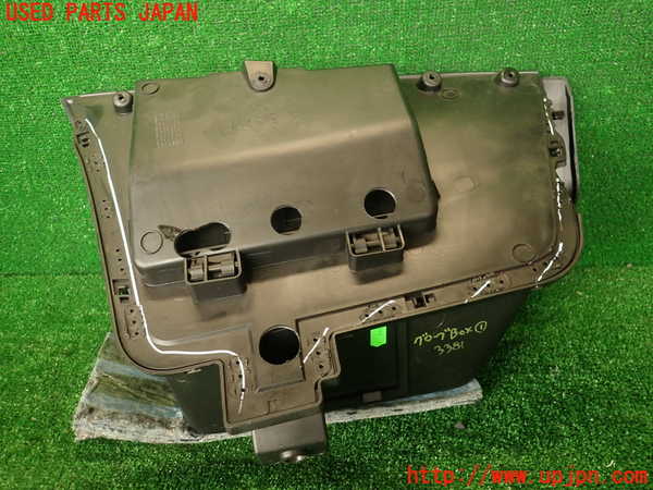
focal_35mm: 25
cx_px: 326
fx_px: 472
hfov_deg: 69.4
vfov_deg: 54.9
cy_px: 245
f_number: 2
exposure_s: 1/50
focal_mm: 4.5
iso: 200
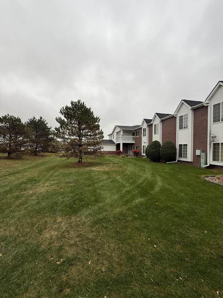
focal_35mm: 14
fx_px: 120
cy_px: 149
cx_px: 112
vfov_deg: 102.1
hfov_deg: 85.7
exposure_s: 1/147
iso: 50
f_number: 2.2
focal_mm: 2.22
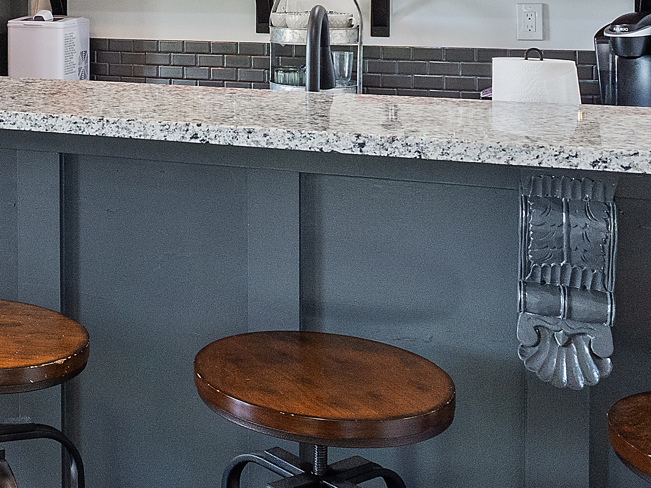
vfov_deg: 25.4
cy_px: -23
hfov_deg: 31.4
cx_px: -74
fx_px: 1016
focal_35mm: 54
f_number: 5.6
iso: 400
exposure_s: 1/15
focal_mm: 8
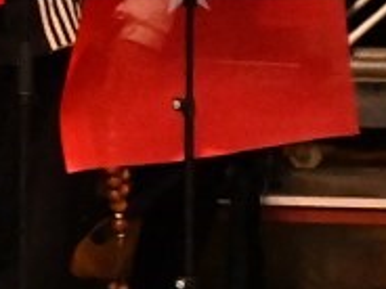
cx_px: -1157
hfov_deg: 3.1
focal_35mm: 618
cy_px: -232
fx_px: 6891
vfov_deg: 2.4
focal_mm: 75
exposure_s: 1/200
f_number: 4.5
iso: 10000
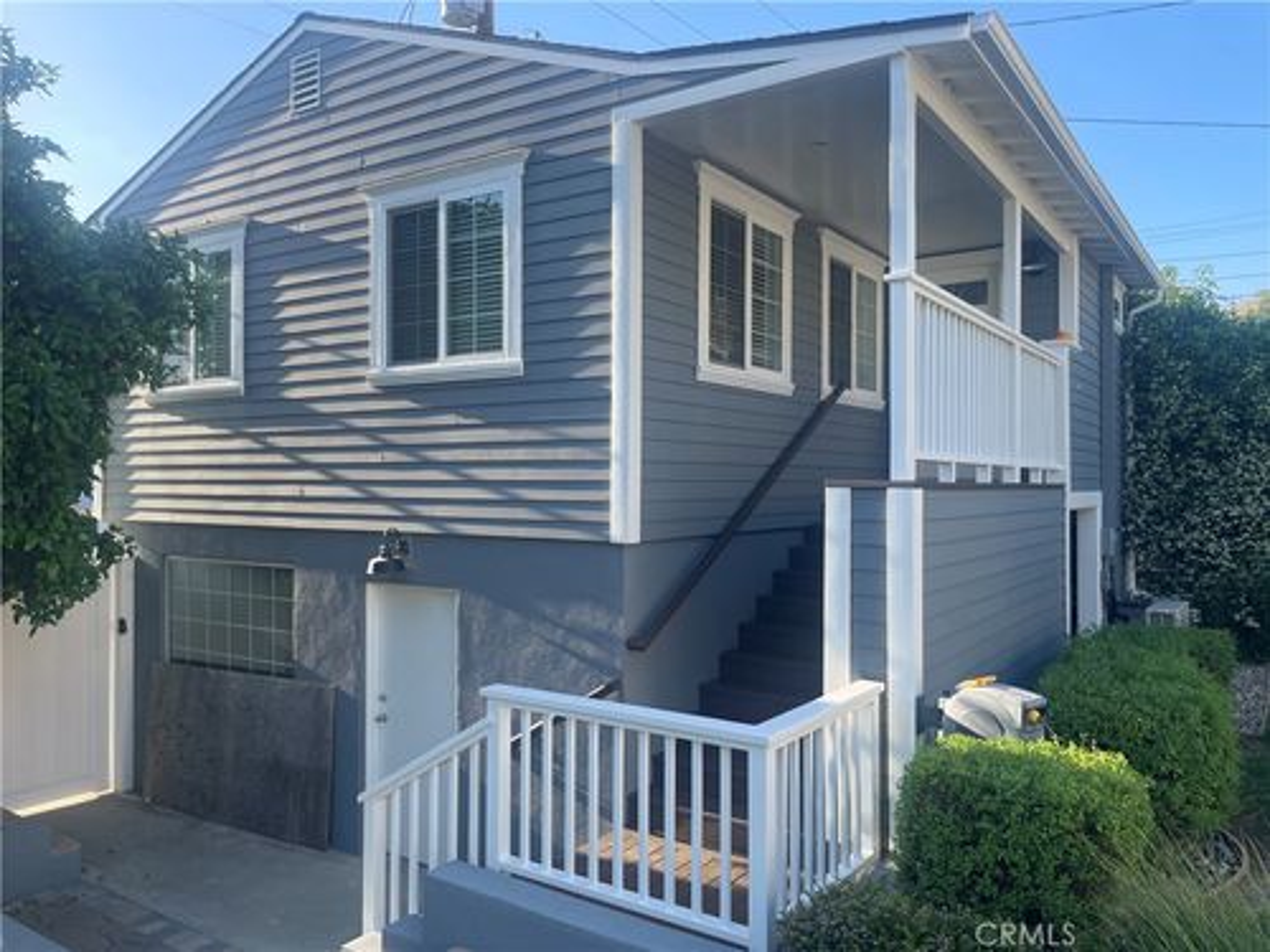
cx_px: 635
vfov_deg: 53.1
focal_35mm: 26
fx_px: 954
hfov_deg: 67.3
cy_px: 476
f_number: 1.6
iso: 32
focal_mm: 4.2
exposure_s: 1/690
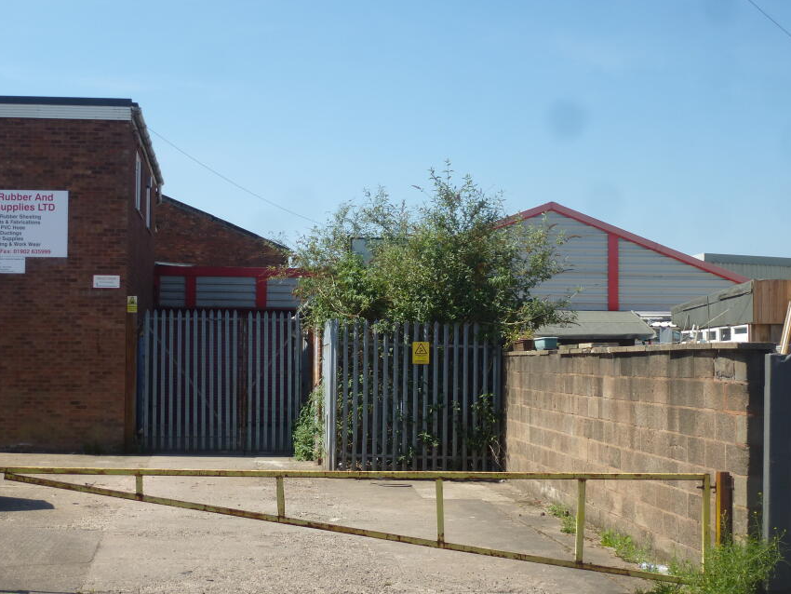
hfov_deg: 32.6
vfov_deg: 24.8
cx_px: 318
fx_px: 1349
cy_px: 318
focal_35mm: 59
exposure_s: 1/640
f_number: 4.1
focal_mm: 8.7
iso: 100
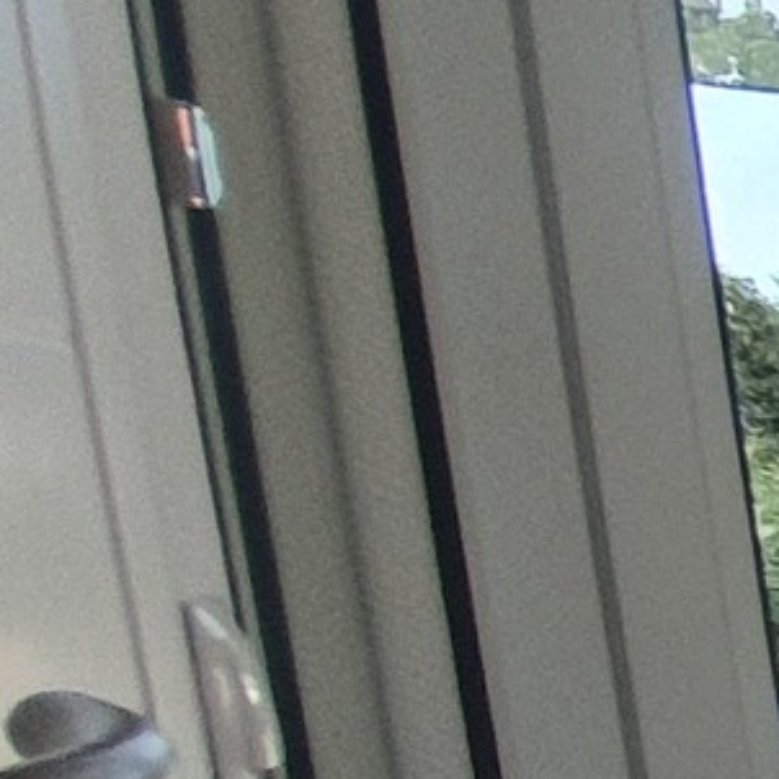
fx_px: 2419
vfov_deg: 16.6
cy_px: 1183
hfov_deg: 7.9
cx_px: 3186
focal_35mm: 95
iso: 50
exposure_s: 1/100
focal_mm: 1.8
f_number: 2.2
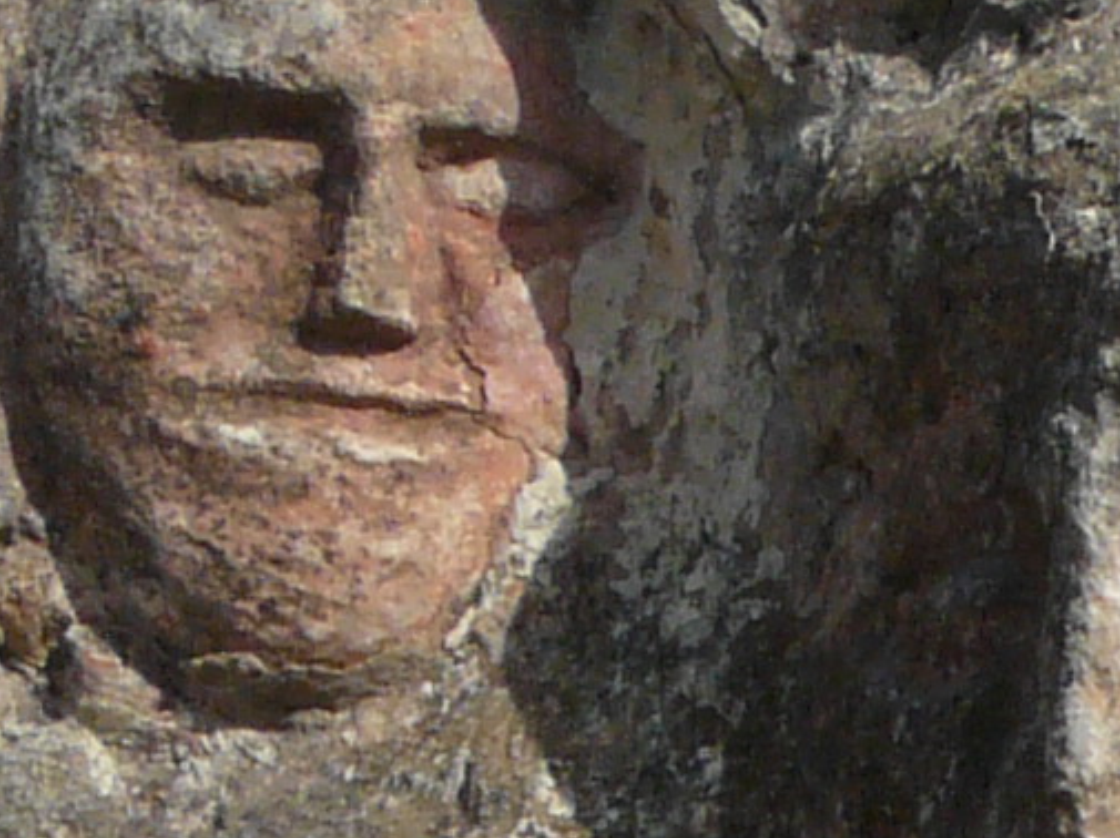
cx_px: 2333
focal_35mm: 427
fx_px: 13806
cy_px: 1501
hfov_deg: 4.6
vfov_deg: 3.5
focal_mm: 10.8
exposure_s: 1/400
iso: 100
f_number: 6.3
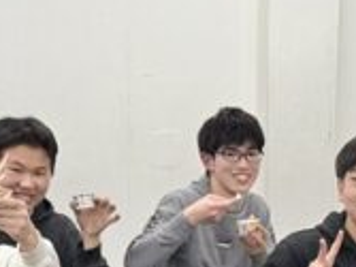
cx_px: 266
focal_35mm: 147
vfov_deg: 9.9
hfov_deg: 13.4
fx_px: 1511
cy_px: 316
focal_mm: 6.76
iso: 200
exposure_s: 1/226
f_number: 1.78
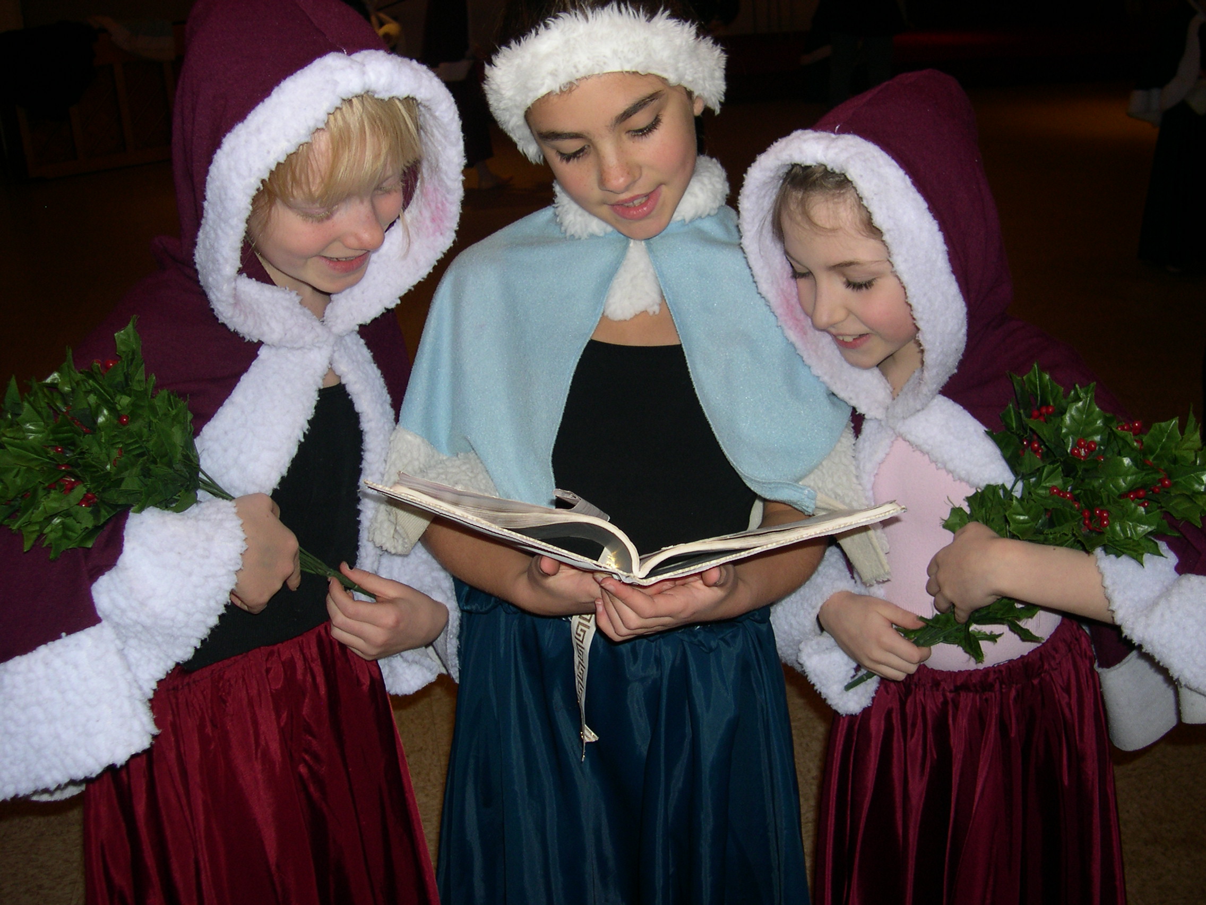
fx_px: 1324
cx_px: 603
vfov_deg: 37.7
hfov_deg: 49.0
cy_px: 452
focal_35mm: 38
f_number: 2.8
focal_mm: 8
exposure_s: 1/60
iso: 100
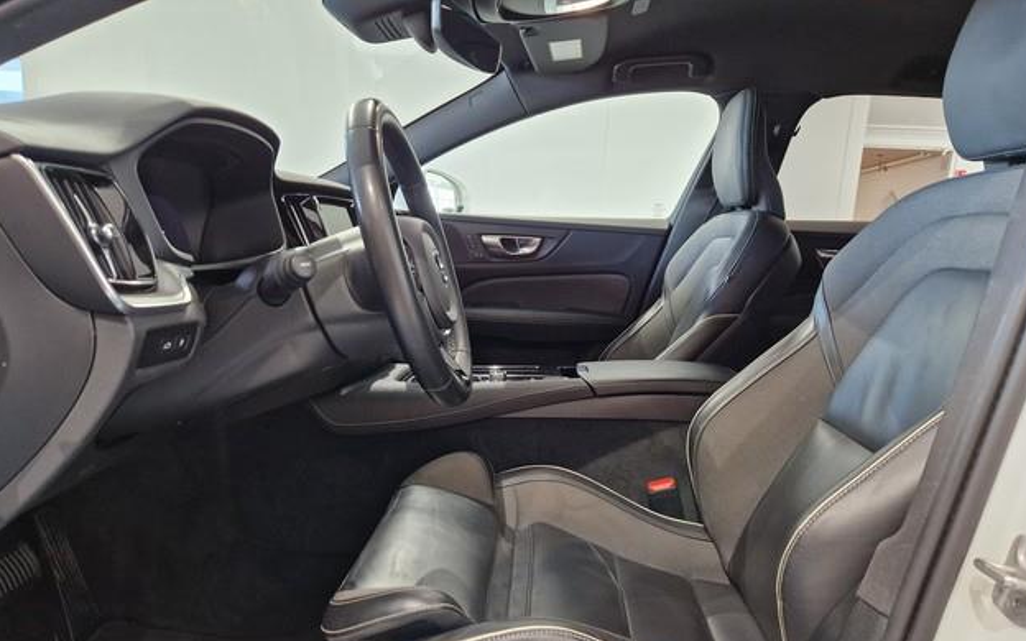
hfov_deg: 72.5
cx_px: 520
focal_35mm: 25
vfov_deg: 48.9
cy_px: 393
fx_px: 699
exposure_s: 1/100
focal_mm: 5.4
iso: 400
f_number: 1.8
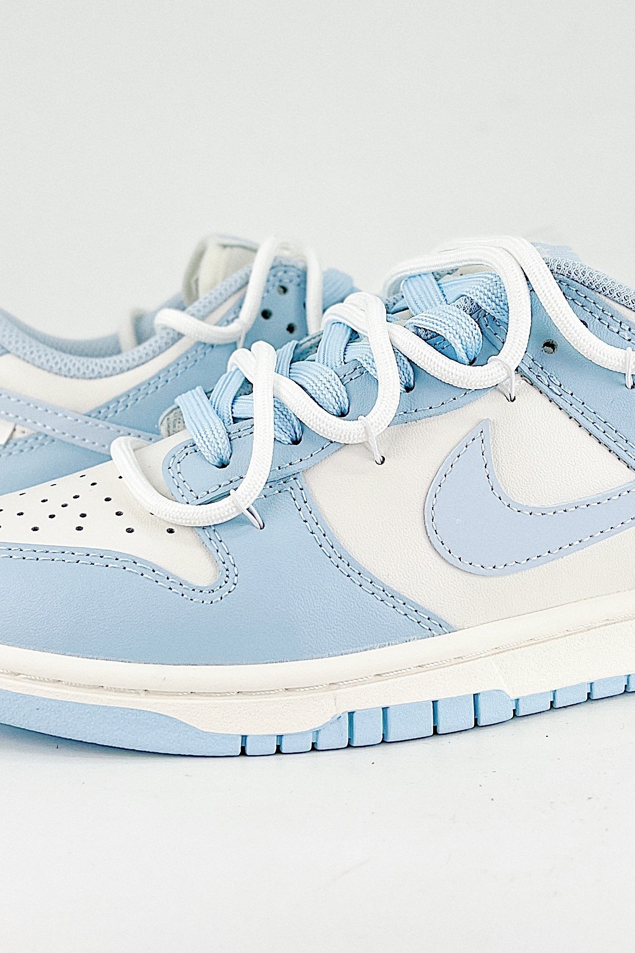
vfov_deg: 37.3
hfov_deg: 25.5
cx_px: 355
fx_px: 1402
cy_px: 370
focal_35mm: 53
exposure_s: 1/1344
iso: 50
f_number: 1.5
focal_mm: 5.7
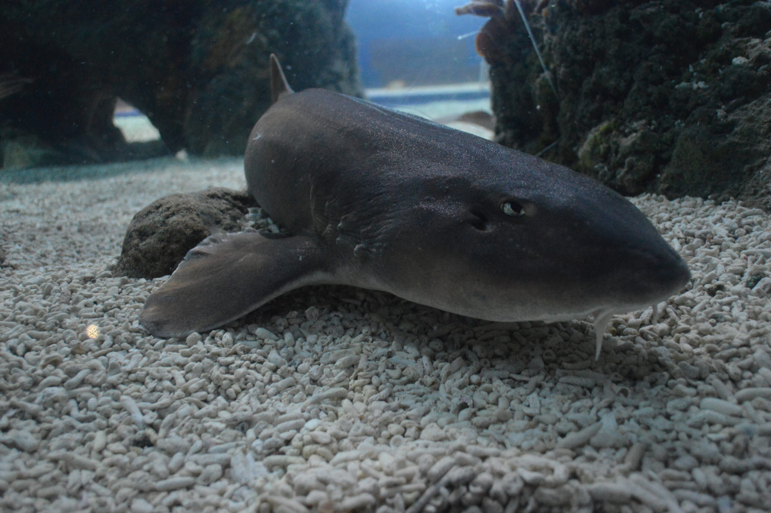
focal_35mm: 45
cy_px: 256
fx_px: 963
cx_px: 386
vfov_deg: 29.8
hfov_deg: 43.6
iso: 3200
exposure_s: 1/25
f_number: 4.5
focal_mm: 30
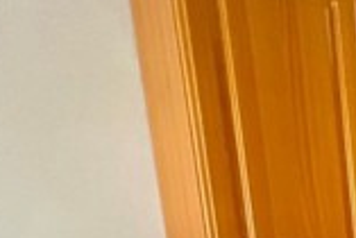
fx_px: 544
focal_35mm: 55
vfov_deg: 19.8
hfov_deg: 20.8
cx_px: 673
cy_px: 397
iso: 200
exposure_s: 1/120
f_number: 1.8
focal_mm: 1.57
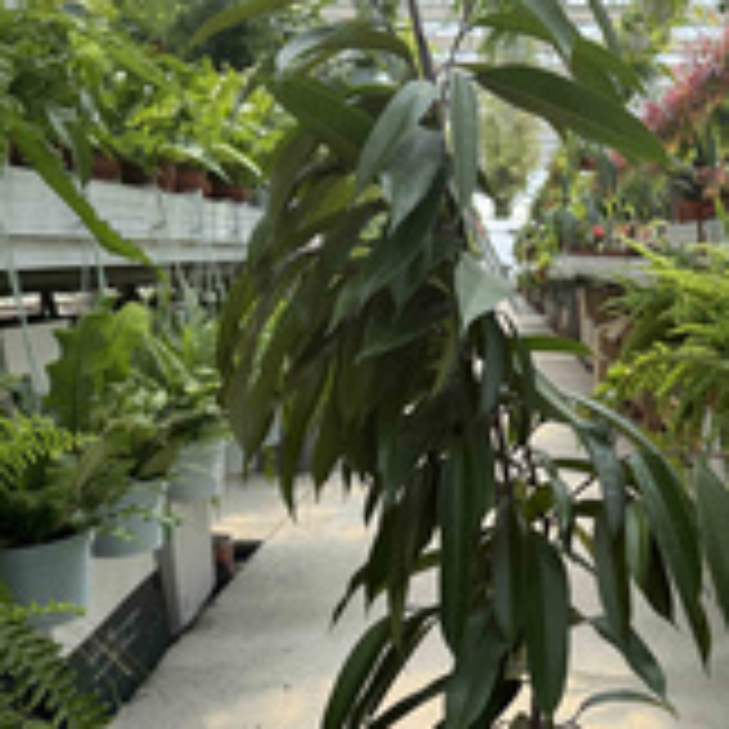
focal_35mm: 46
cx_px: 547
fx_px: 1096
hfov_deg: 36.0
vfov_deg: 36.5
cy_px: 468
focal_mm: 6.76
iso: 100
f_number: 1.78
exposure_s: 1/1464
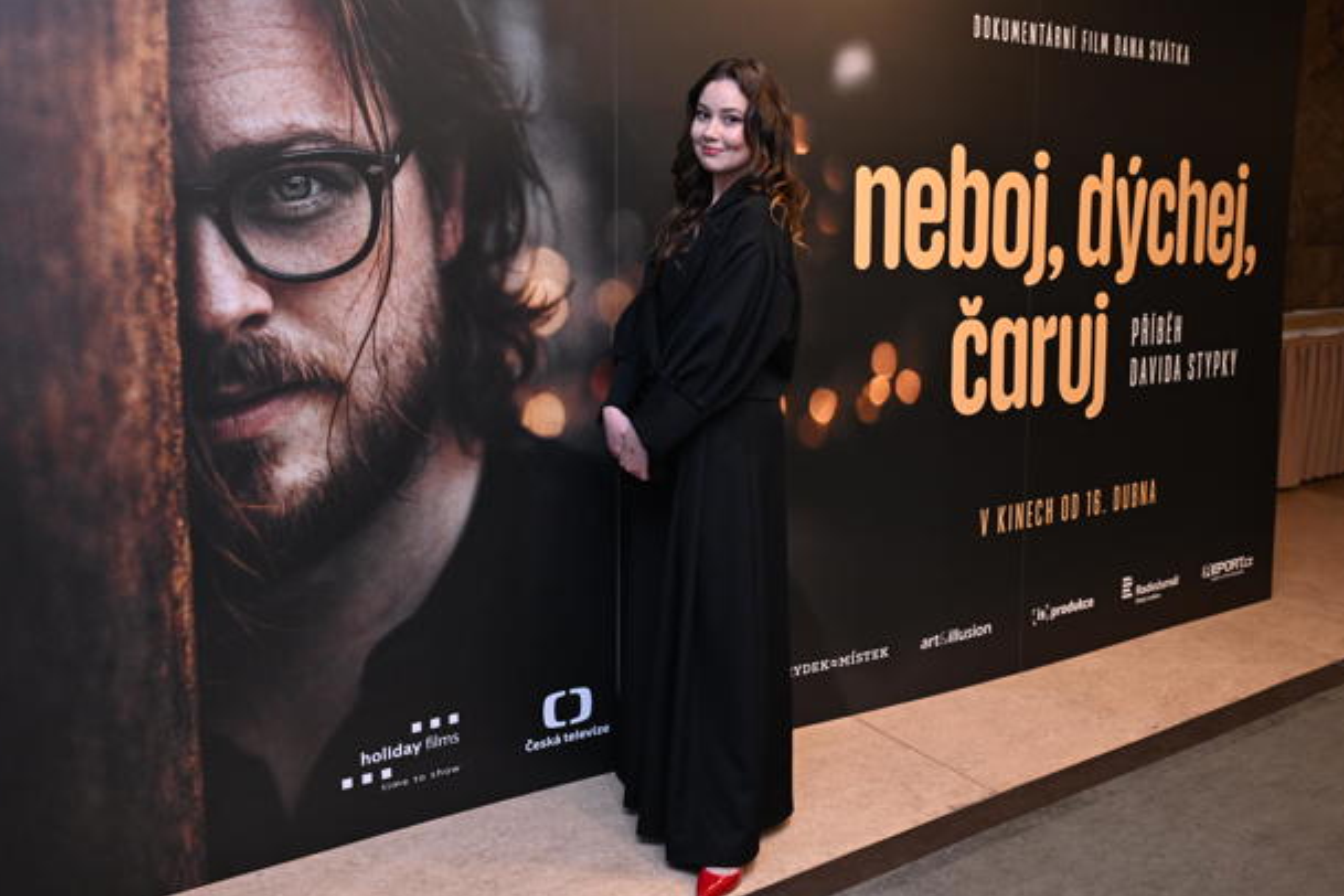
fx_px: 1290
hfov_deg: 55.0
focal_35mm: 35
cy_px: 433
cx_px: 726
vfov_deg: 38.3
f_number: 4.5
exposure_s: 1/100
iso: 1600
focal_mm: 30.5
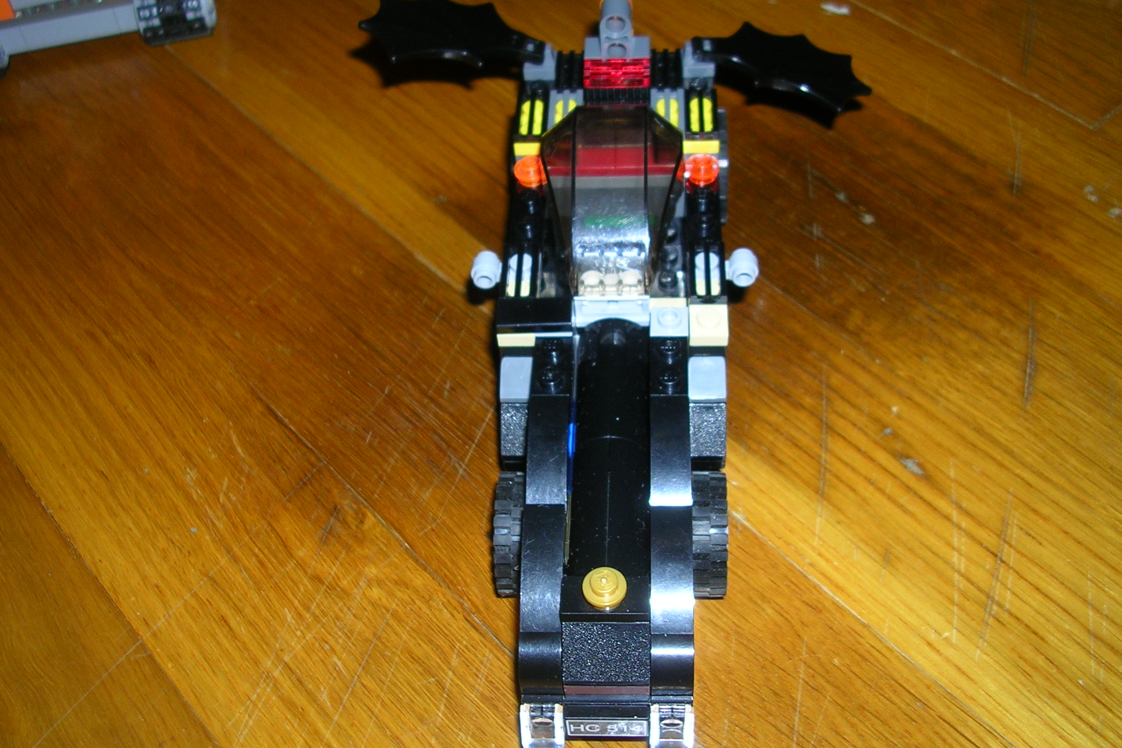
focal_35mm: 40
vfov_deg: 33.4
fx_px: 1246
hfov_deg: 48.5
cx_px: 563
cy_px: 374
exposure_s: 1/60.1
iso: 50
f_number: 2.8
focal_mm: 5.8
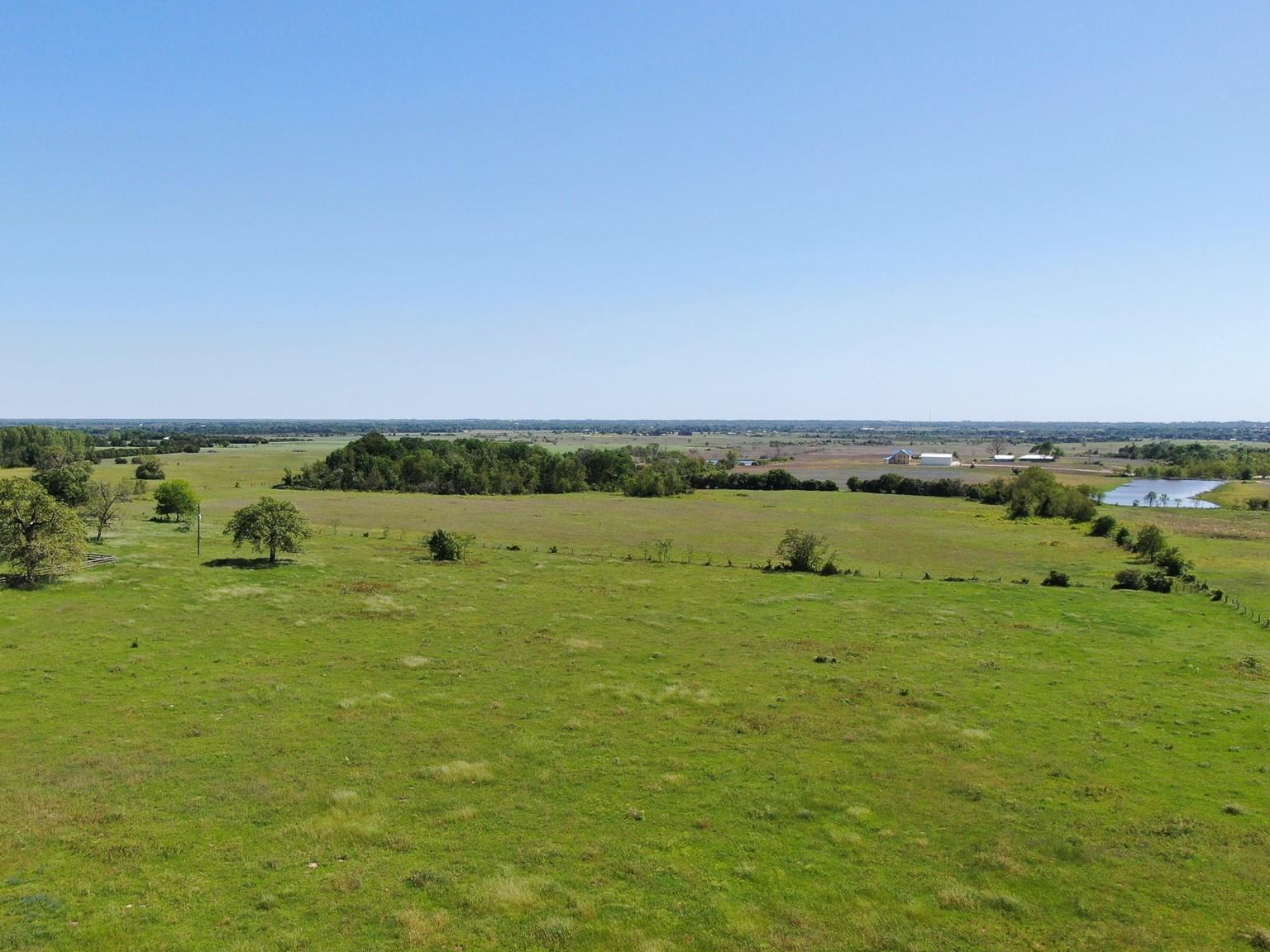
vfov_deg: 44.1
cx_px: 456
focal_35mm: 32
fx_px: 1174
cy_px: 506
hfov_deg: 56.0
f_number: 2.8
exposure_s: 1/1250
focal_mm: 4.39
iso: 100
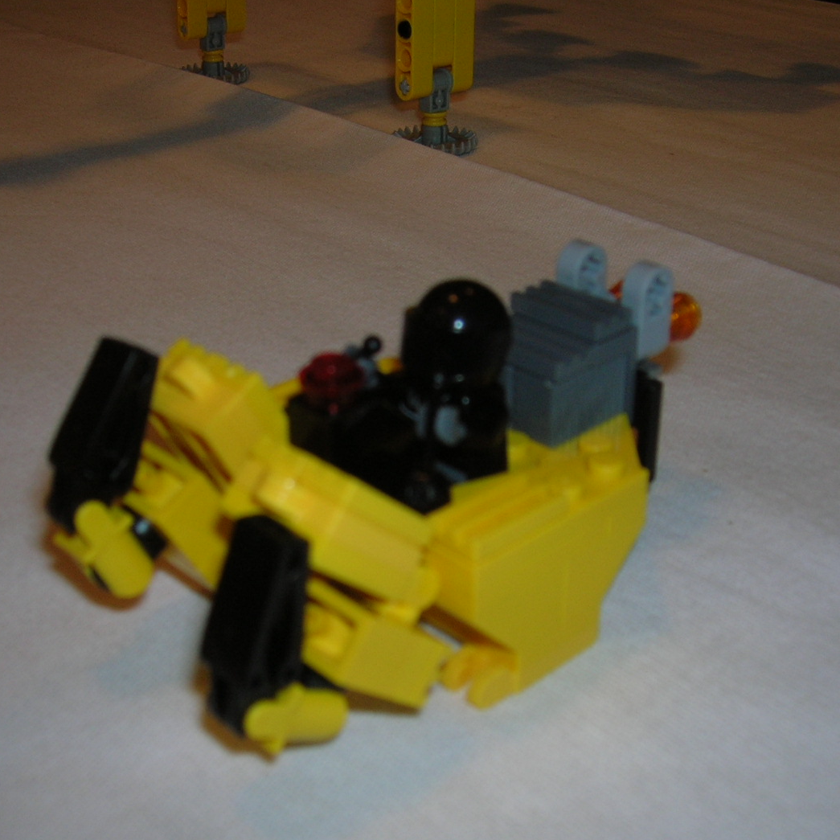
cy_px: 472
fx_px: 1263
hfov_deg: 36.8
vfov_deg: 36.7
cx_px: 416
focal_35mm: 46
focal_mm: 5.7
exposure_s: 1/60.1
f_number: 2.9
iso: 50
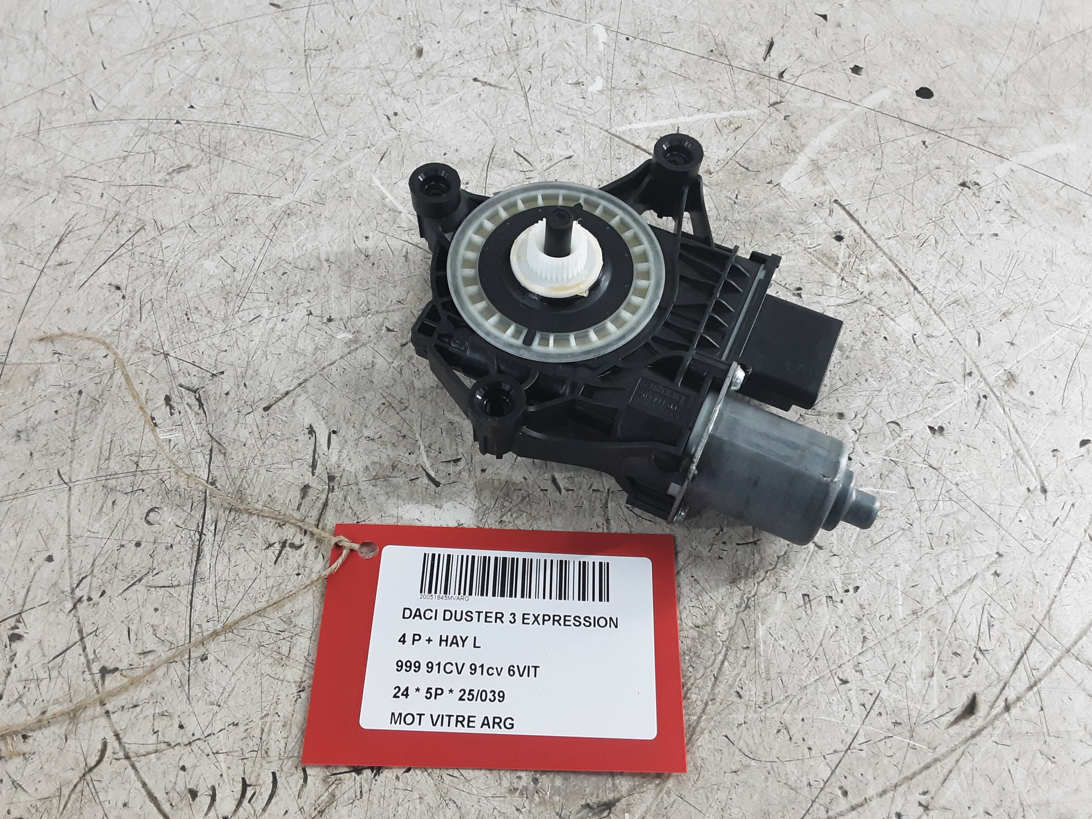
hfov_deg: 65.3
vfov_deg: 51.4
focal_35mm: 27
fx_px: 852
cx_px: 546
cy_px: 410
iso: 125
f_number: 1.9
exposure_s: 1/33
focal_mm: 2.91
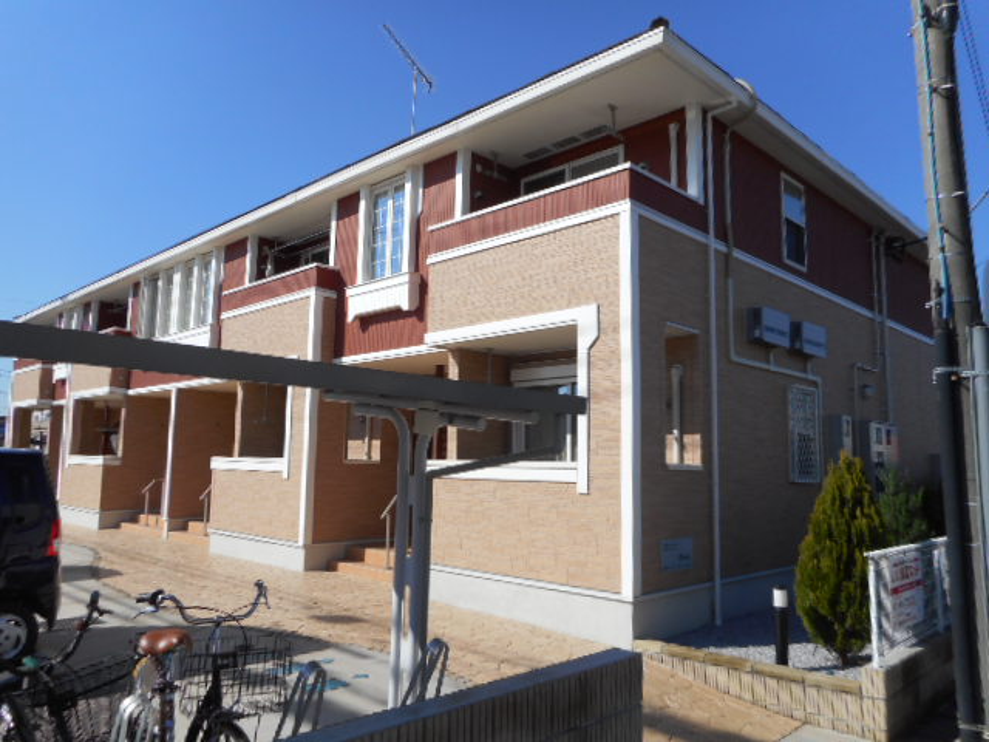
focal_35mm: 25
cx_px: 494
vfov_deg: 54.9
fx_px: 714
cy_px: 371
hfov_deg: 69.4
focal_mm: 4.5
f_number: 3.7
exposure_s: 1/1000
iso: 80
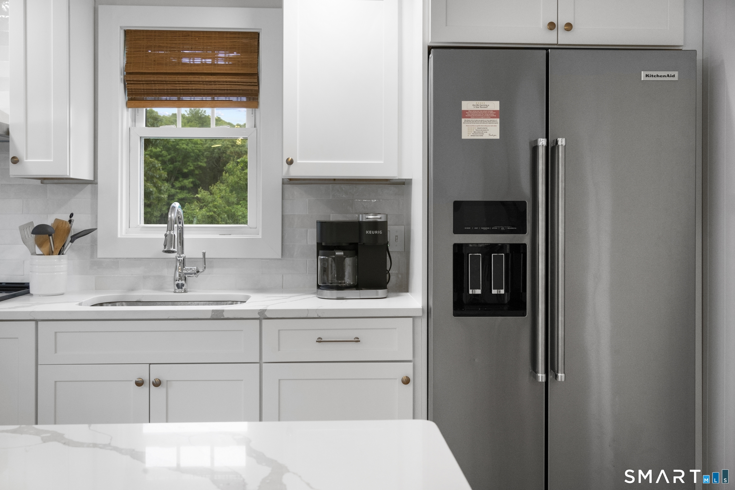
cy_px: 245
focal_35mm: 35
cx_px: 368
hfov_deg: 54.4
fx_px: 715
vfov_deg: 37.9
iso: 2500
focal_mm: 35
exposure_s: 1/40
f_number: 10
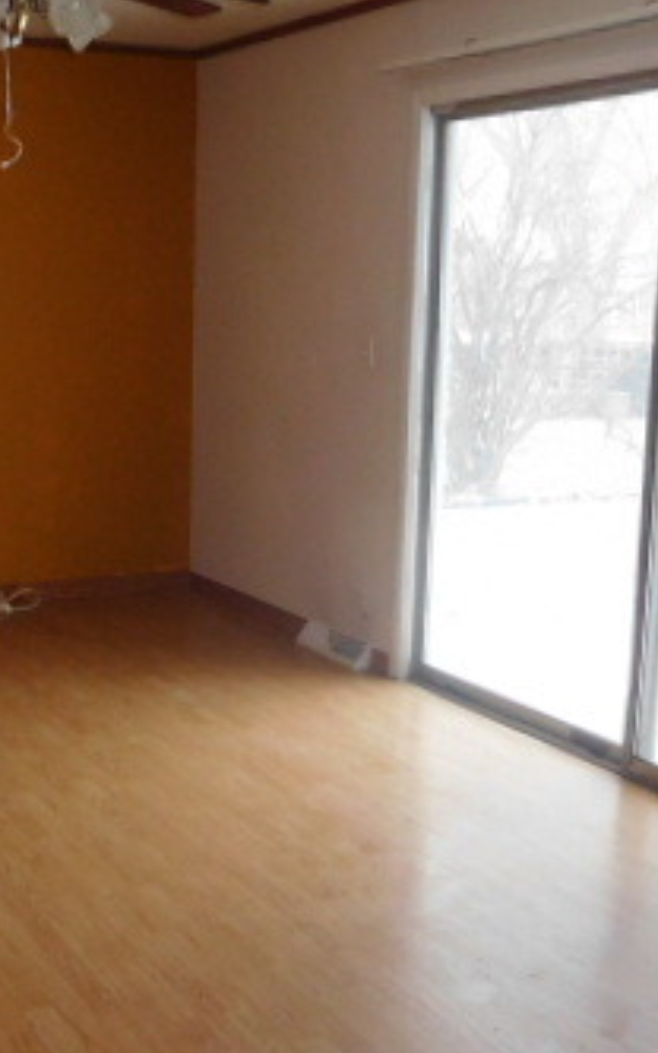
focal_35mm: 51
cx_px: 164
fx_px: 1464
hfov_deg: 25.0
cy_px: 579
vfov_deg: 39.5
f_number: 3.4
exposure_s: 1/30
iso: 280
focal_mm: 4.5
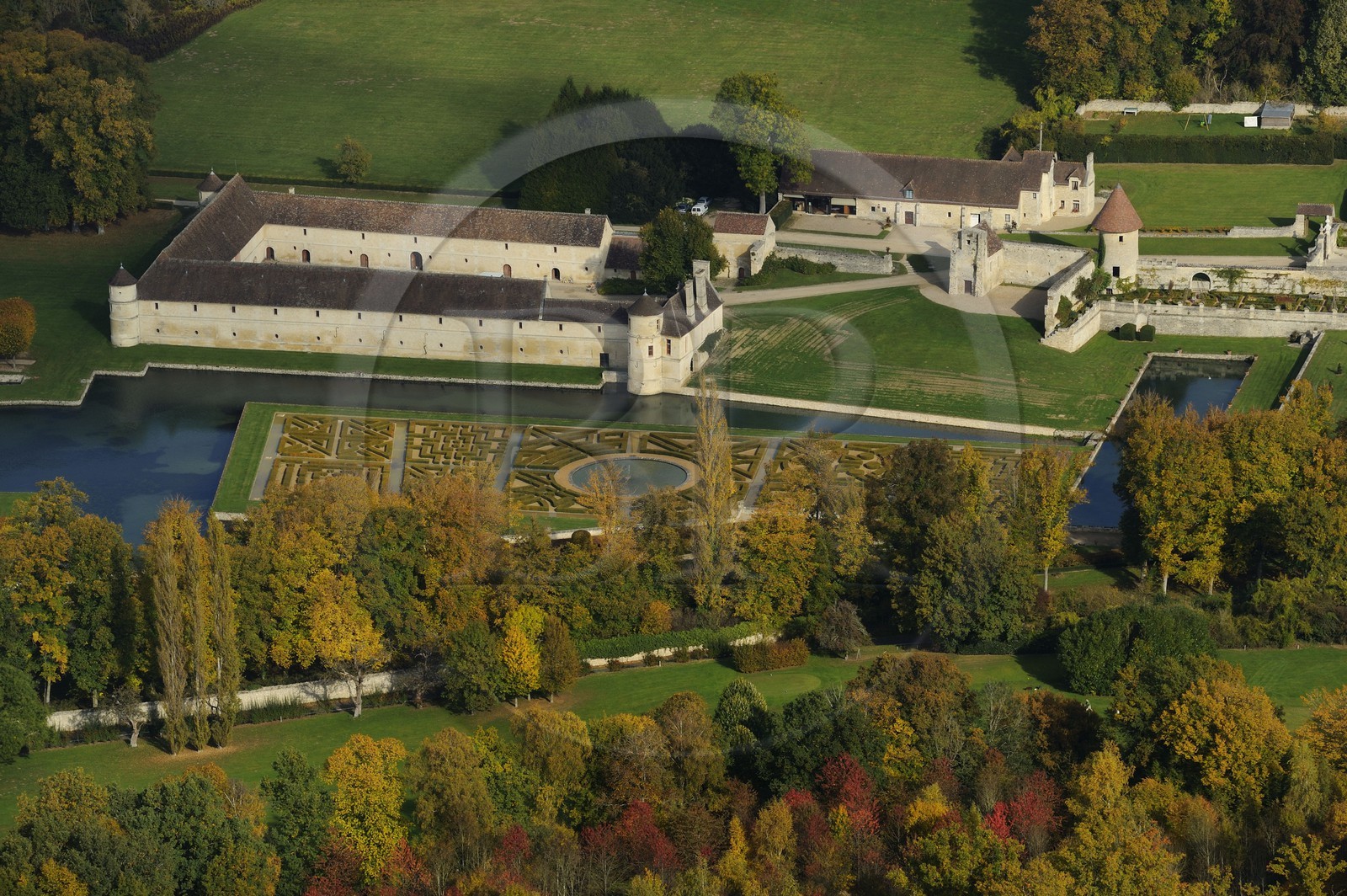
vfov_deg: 8.1
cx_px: 674
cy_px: 448
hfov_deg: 12.1
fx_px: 6355
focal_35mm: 170
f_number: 9
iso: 400
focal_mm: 170
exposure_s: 1/800
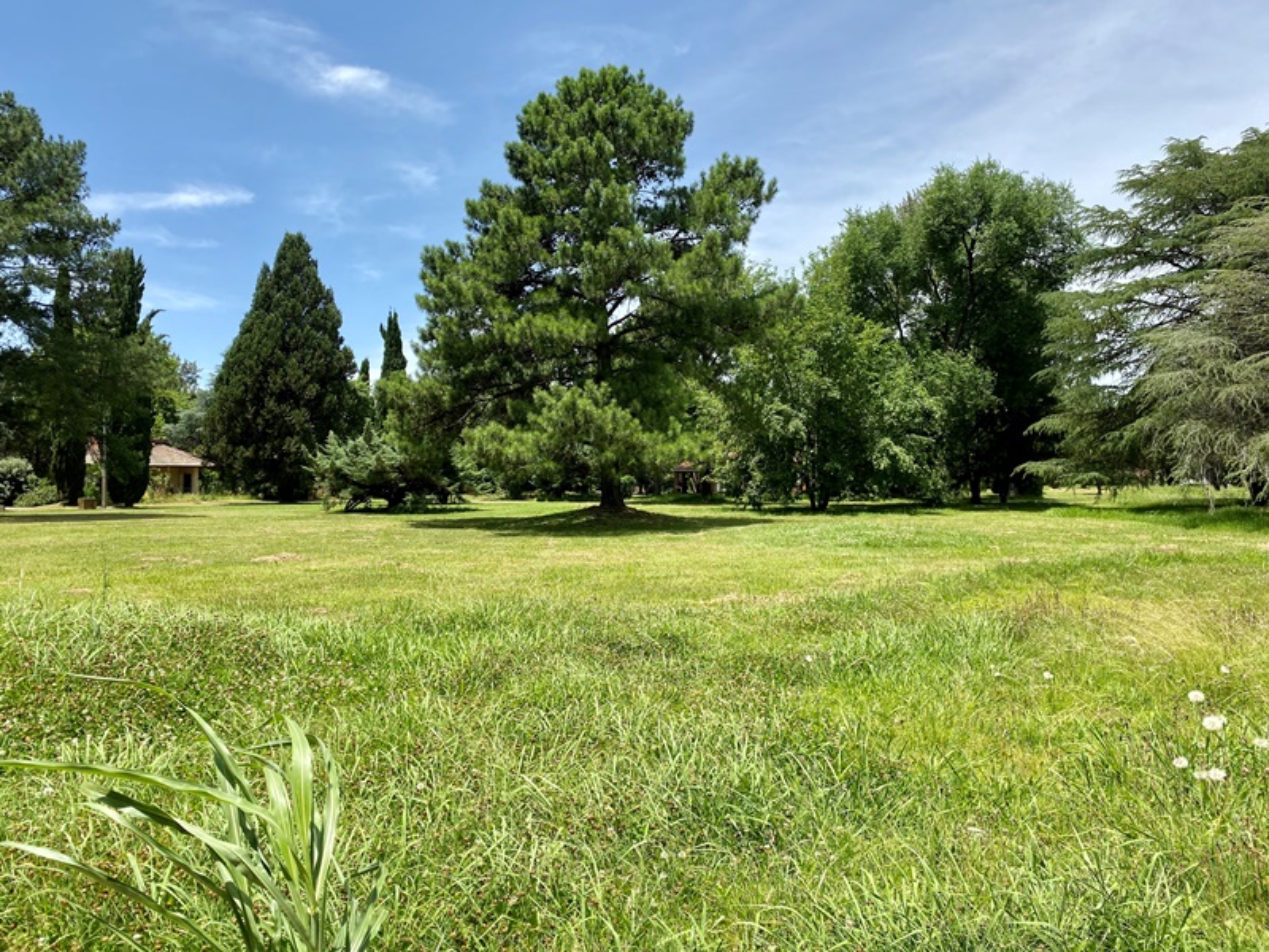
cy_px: 476
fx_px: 953
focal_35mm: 26
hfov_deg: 67.3
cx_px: 634
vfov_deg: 53.1
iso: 32
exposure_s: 1/1965
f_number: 1.8
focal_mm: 4.25
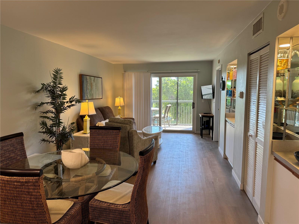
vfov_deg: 56.8
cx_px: 150
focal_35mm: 24
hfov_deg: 71.6
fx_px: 207
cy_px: 112
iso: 125
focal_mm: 6.76
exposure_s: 1/120
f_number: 1.78
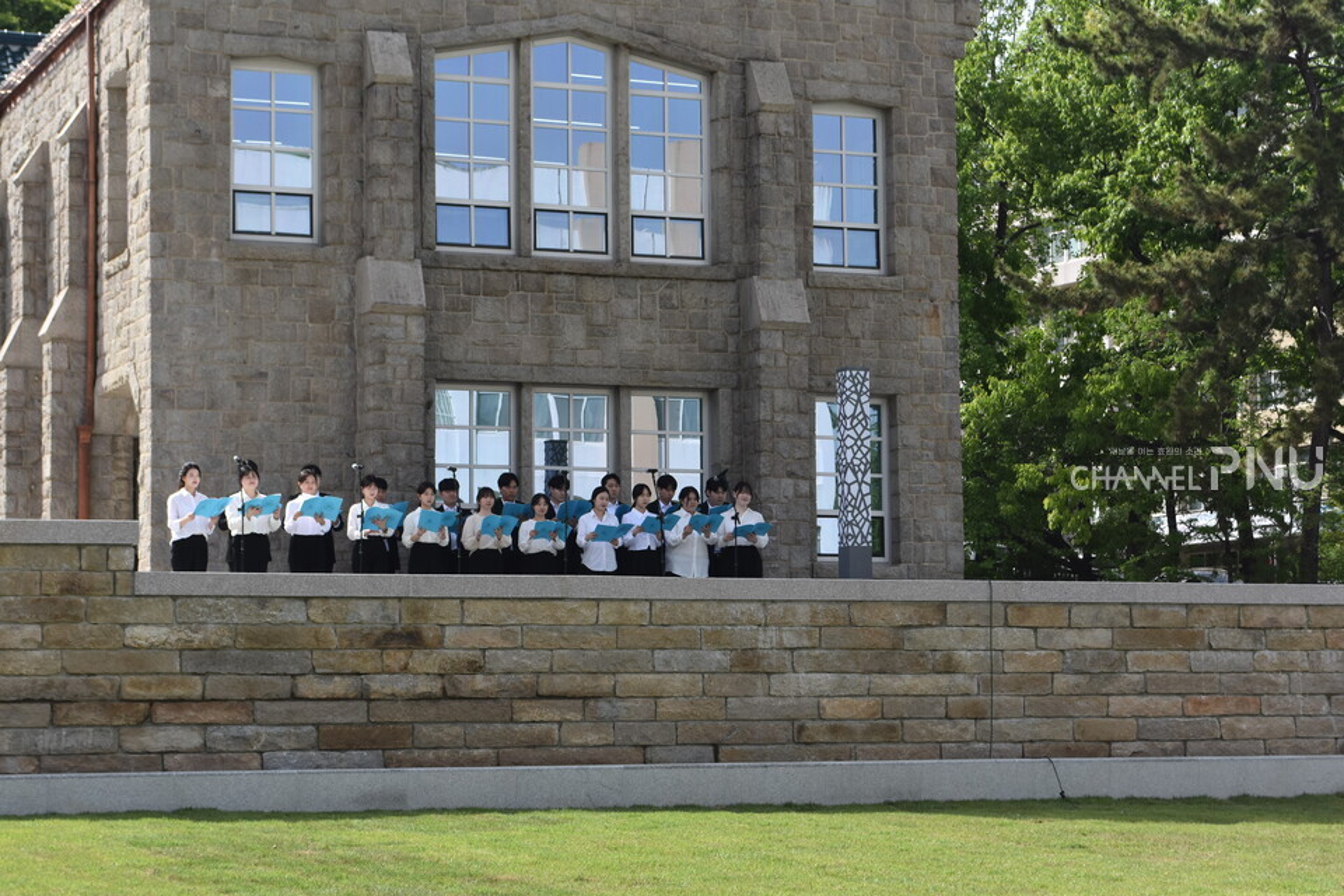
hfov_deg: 24.6
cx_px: 672
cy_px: 448
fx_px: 3080
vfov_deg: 16.6
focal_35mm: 82
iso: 400
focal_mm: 55
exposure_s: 1/500
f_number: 8
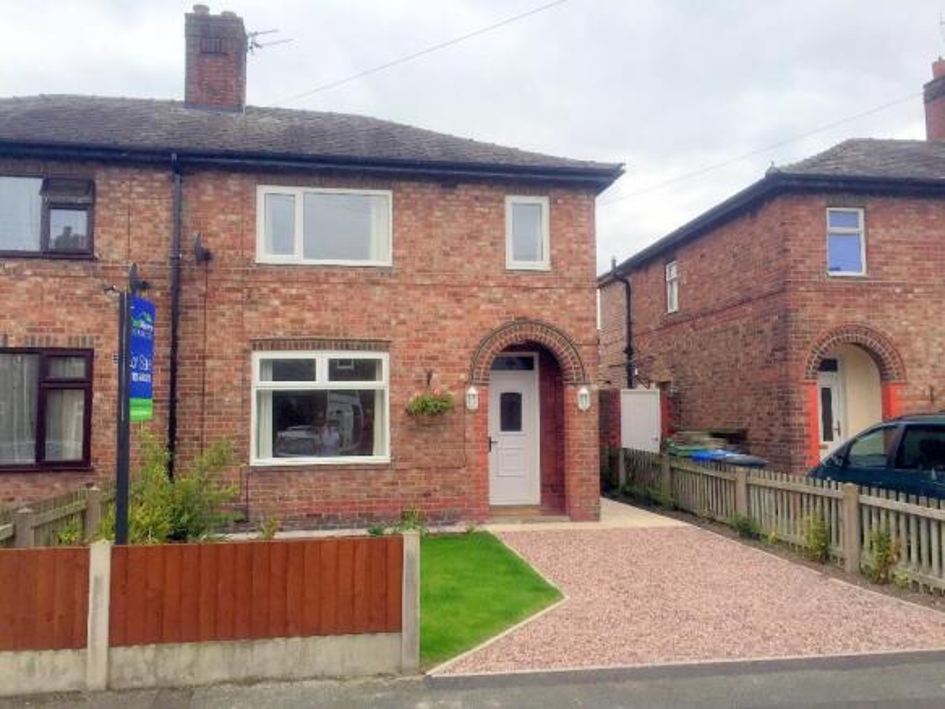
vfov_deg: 48.2
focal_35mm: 29
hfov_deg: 61.7
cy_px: 354
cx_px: 472
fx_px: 792
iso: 32
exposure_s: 1/542
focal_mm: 4.15
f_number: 2.2
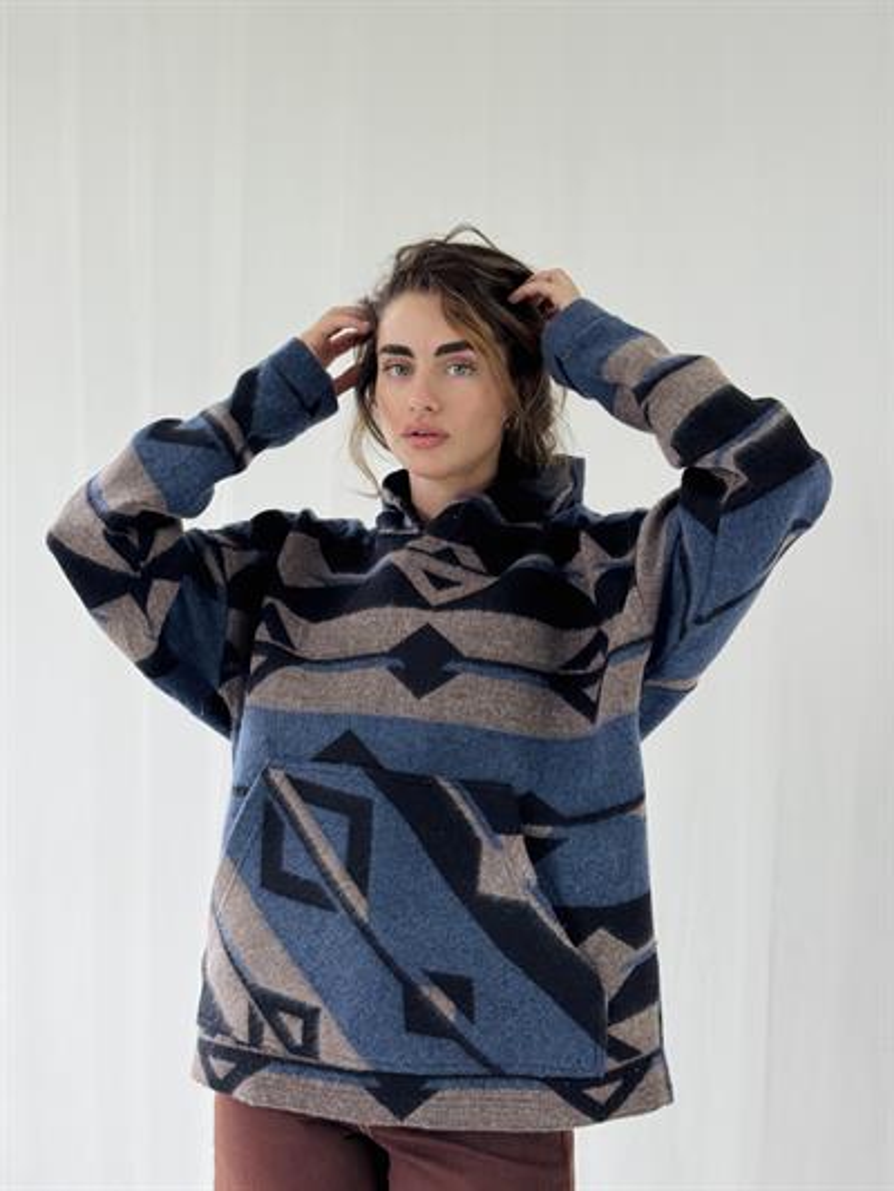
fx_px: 1652
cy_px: 596
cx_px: 447
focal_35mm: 48
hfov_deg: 30.3
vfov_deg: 39.6
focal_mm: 6.76
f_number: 1.78
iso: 64
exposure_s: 1/296
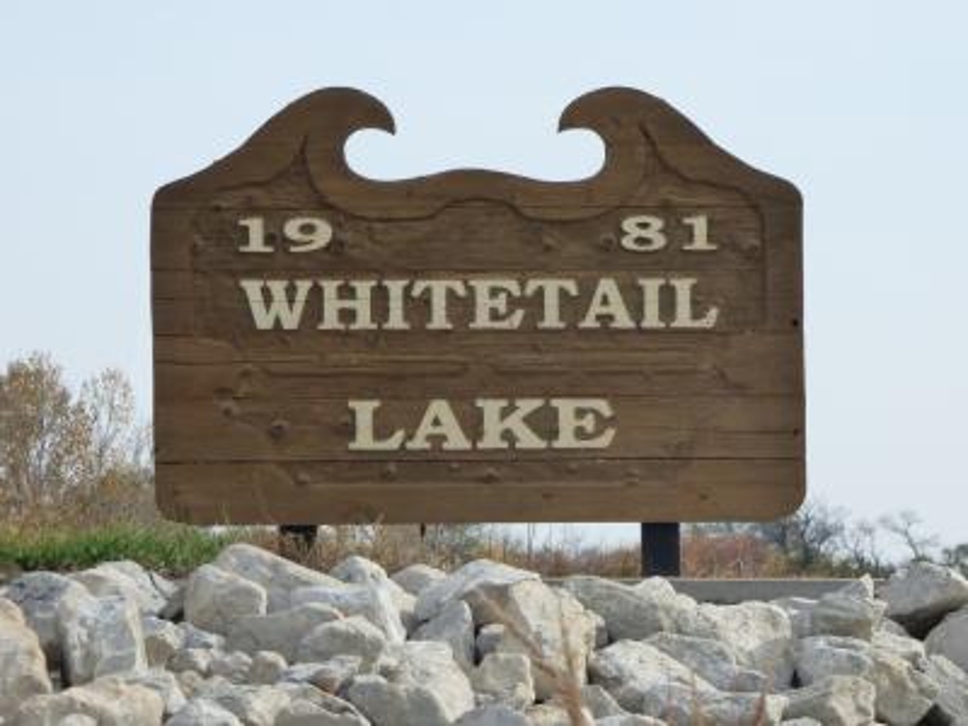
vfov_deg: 5.4
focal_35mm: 276
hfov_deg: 7.2
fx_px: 7718
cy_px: 363
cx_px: 484
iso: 160
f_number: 5.5
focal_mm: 44.9
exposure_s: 1/400
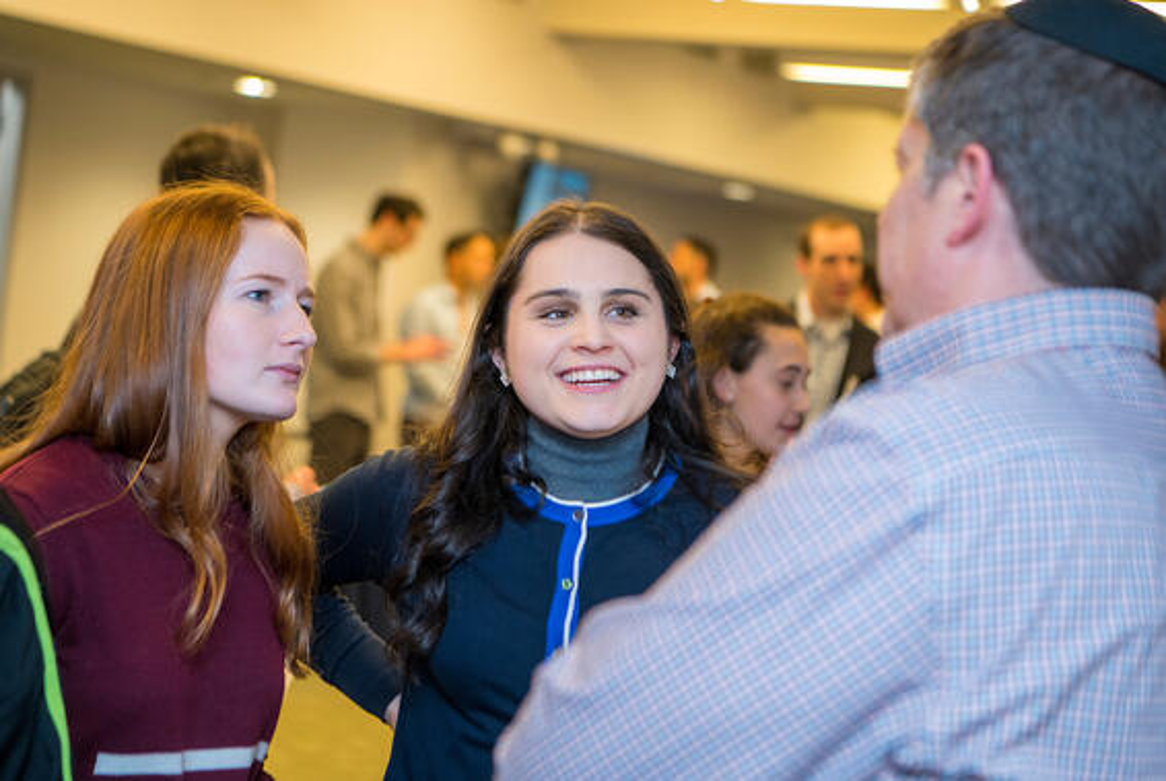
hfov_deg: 28.8
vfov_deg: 19.5
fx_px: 2270
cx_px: 583
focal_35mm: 70
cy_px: 390
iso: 1600
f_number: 3.5
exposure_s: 1/200
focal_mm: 70
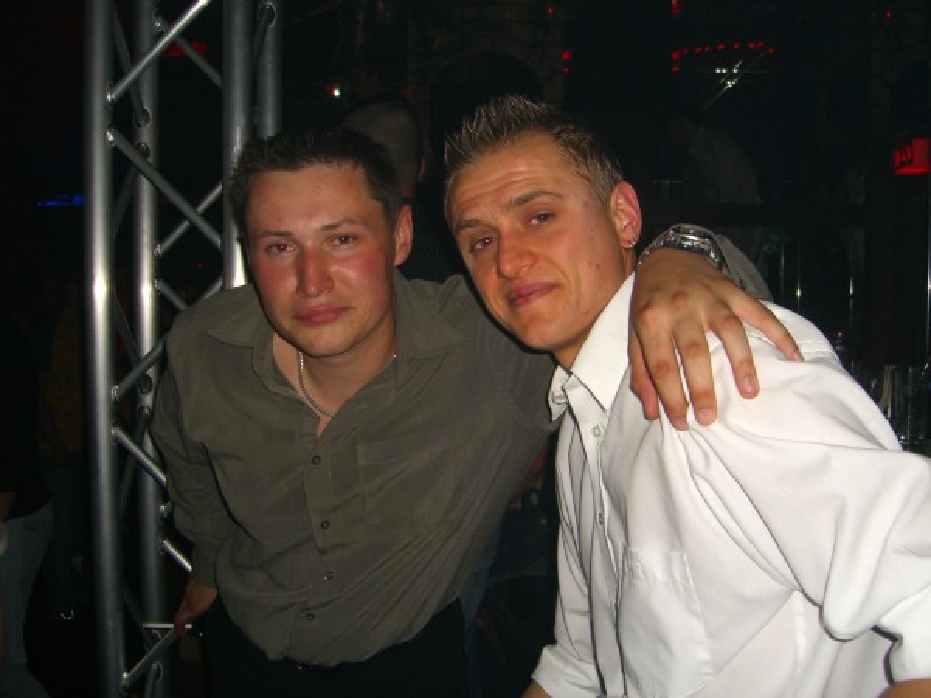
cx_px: 466
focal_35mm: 38
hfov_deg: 49.0
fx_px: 1022
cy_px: 349
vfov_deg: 37.7
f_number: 2.8
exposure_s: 1/60
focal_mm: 7.9
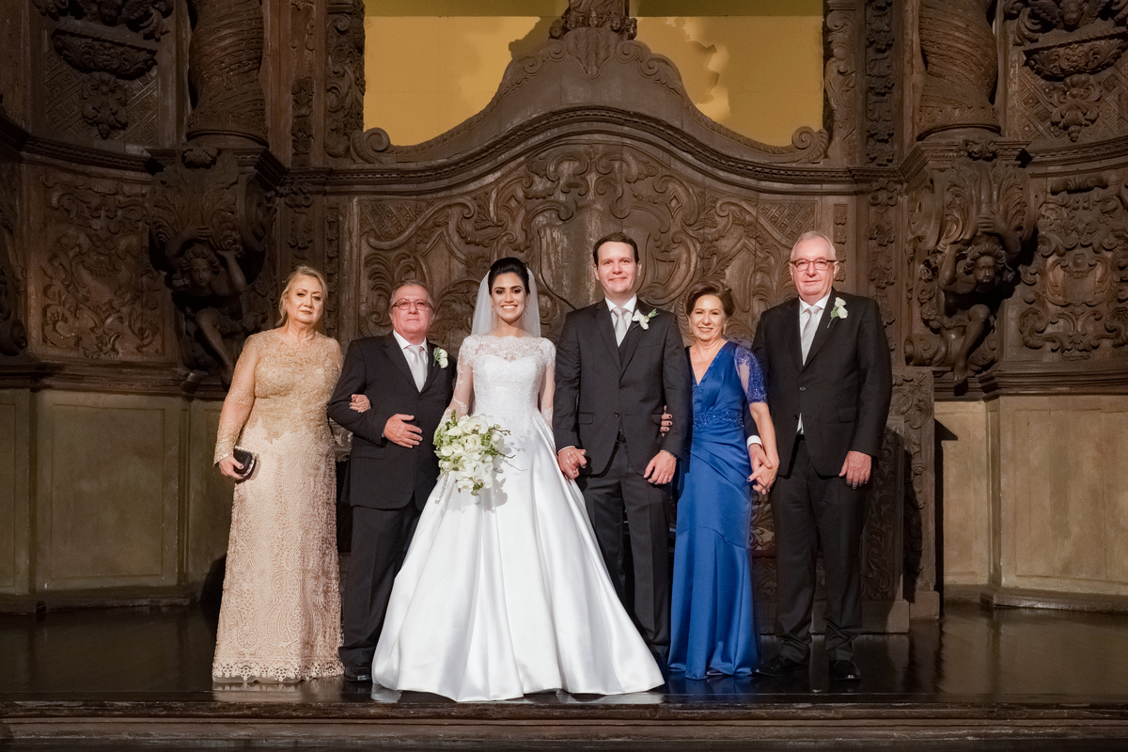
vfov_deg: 37.9
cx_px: 564
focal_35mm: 35
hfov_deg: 54.4
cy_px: 376
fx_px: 1097
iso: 4000
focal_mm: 23
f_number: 4.5
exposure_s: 1/125
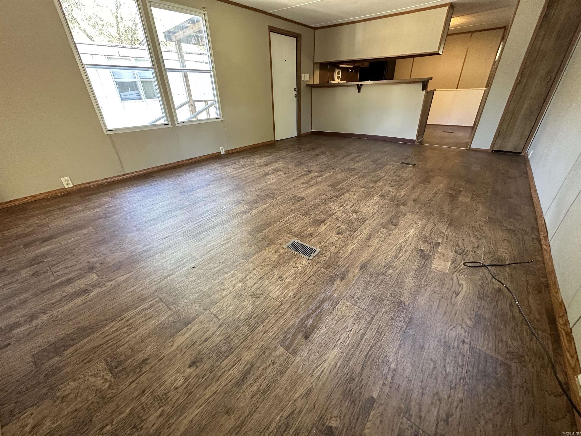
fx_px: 235
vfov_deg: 85.7
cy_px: 218
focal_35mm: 14
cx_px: 290
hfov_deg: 102.1
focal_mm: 2.22
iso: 400
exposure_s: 1/60
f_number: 2.2
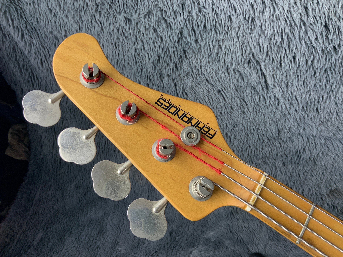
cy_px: 128
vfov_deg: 48.2
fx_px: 287
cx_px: 172
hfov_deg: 61.7
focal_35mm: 29
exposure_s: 1/50
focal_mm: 3
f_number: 1.8
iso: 40
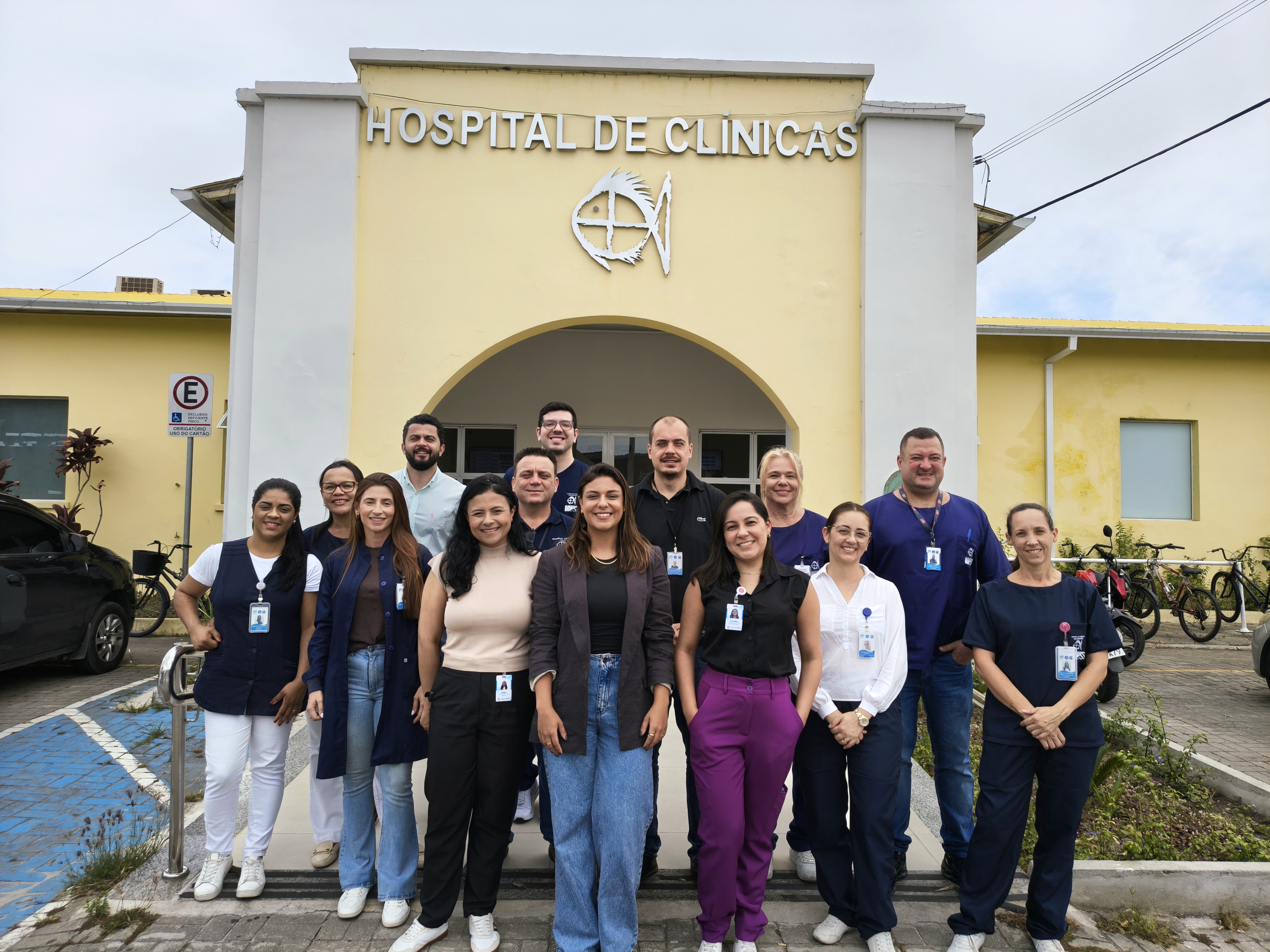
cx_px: 635
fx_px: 881
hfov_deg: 71.6
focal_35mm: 24
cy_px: 476
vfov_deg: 56.8
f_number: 1.8
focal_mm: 5.56
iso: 101
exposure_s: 1/900
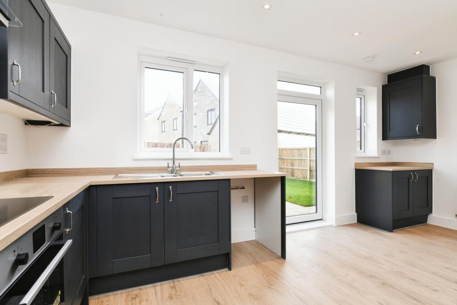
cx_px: 228
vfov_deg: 67.4
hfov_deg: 90.0
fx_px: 229
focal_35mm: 18
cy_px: 152
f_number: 11
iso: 800
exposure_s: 1/60
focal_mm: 18
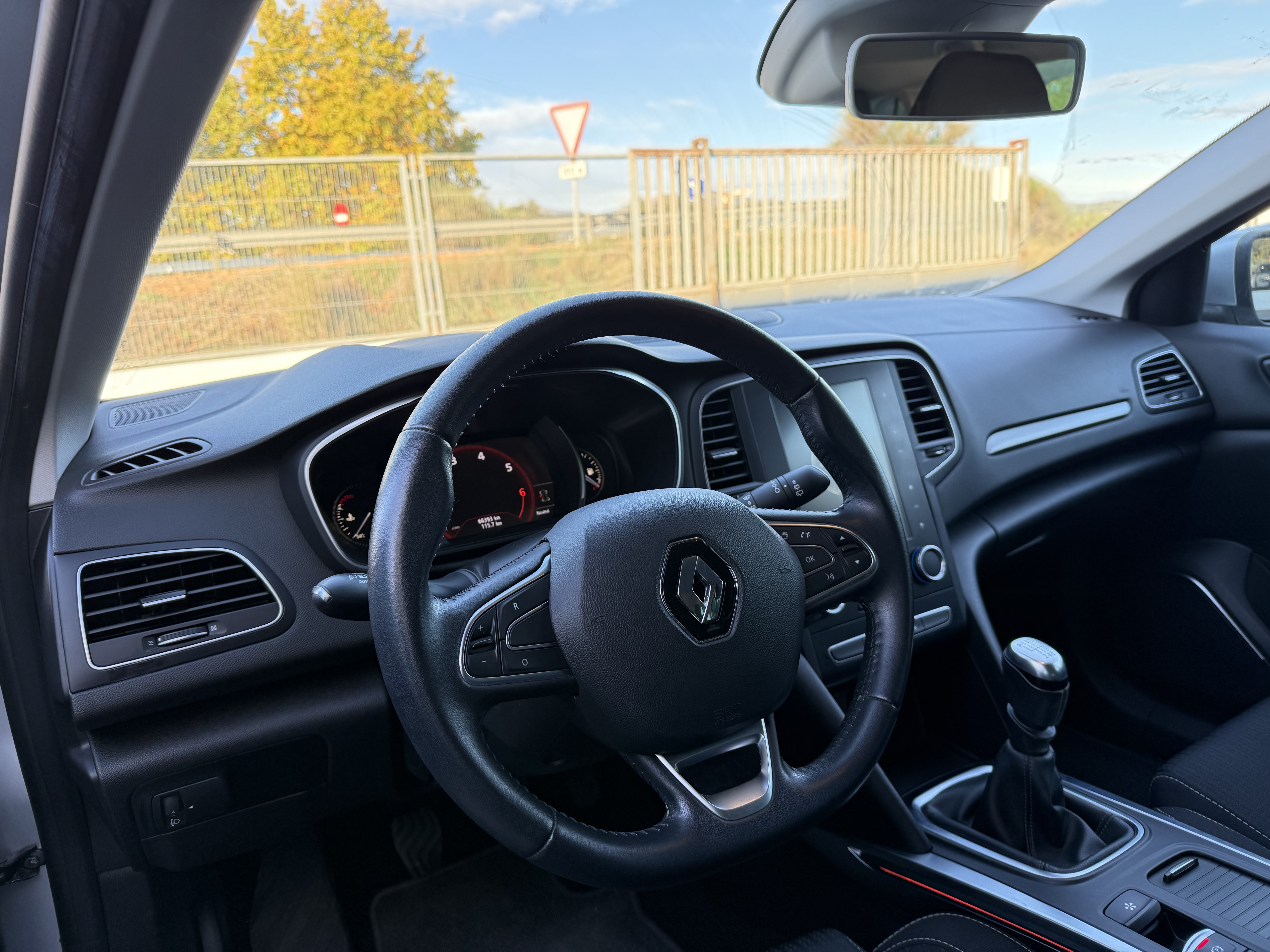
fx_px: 881
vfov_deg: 56.8
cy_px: 476
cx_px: 635
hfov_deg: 71.6
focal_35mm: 24
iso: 125
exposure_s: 1/232
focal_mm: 6.76
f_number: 1.78
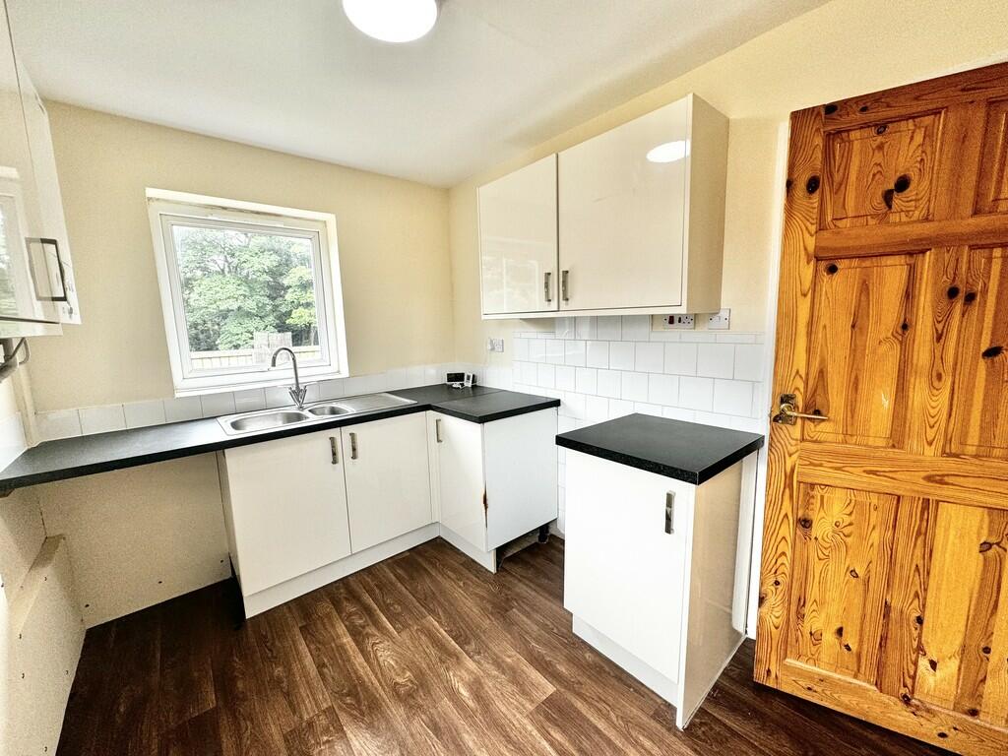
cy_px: 378
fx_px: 408
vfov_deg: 85.7
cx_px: 504
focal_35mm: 14
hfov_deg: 102.1
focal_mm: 2.22
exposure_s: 1/99
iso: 80
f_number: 2.2
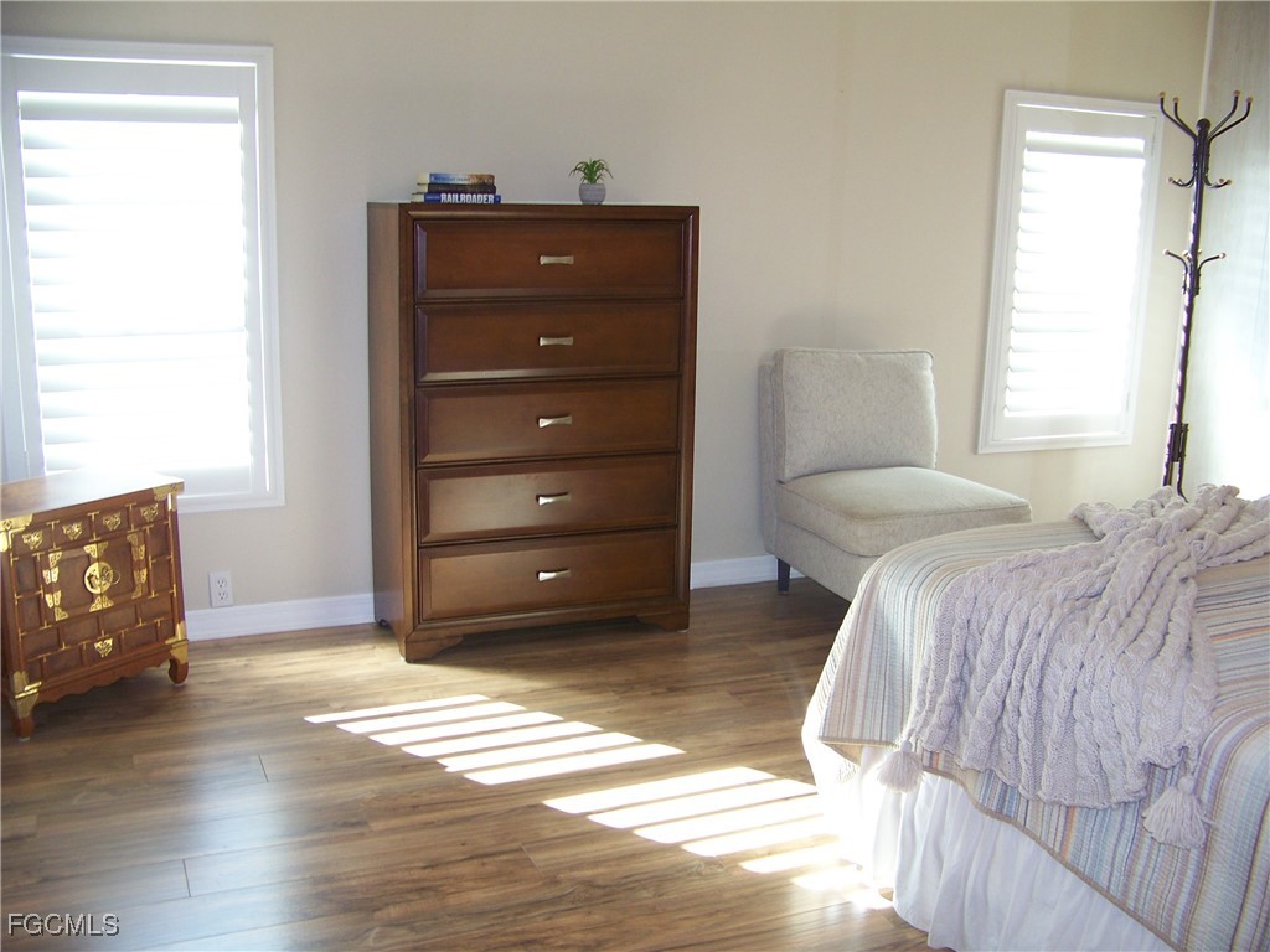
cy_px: 476
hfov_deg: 51.4
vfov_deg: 39.7
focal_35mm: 36
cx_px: 635
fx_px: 1321
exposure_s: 1/30
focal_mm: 5.85
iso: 100
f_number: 2.8
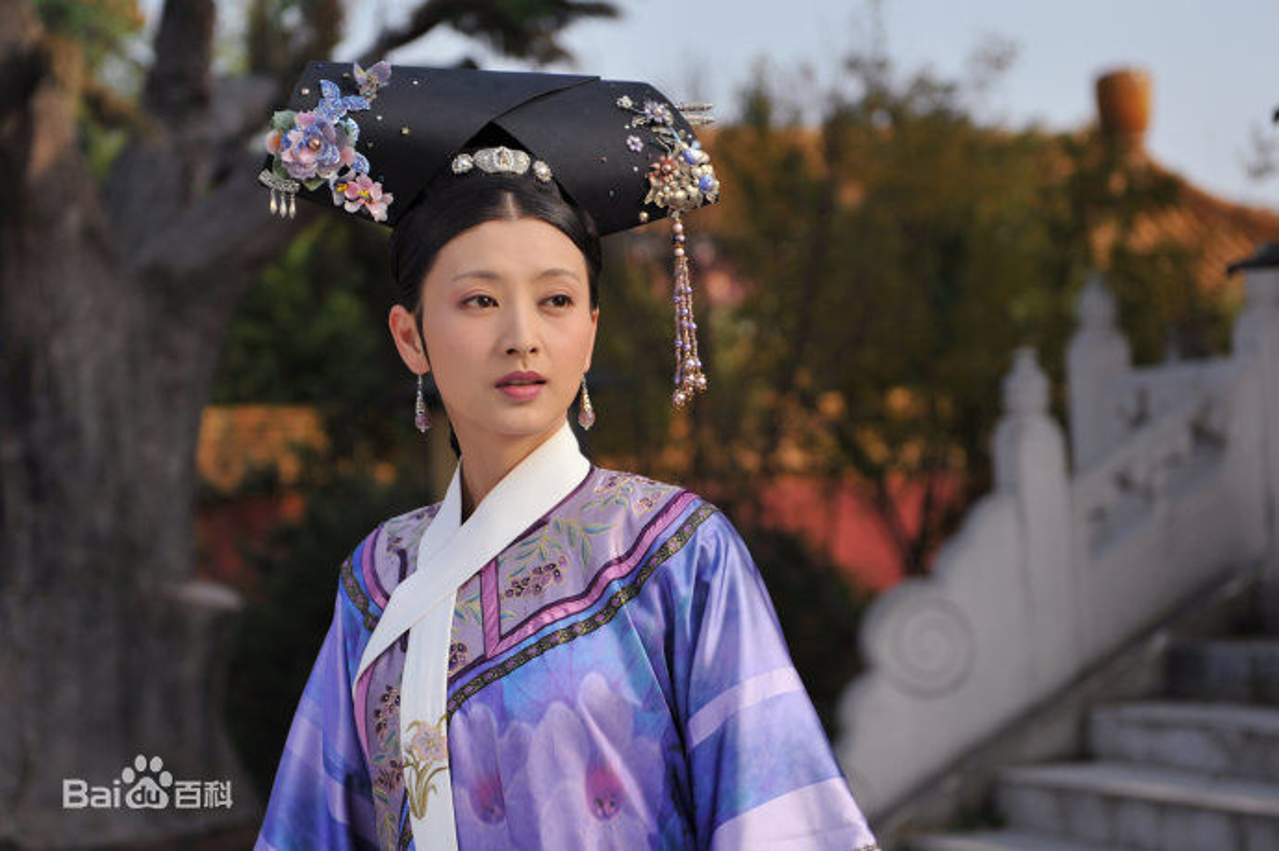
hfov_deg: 32.4
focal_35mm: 62
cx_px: 640
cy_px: 426
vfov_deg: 21.9
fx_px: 2201
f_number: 3.5
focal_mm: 62
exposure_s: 1/2000
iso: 250
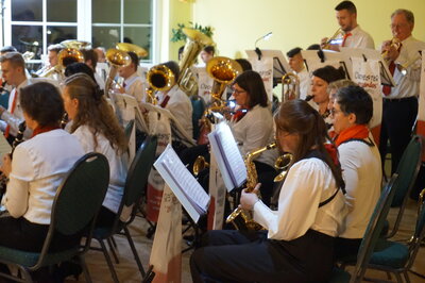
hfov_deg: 27.0
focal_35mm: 75
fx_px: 885
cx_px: 212
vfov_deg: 18.2
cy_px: 142
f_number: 5.6
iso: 3200
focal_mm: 50
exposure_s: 1/30
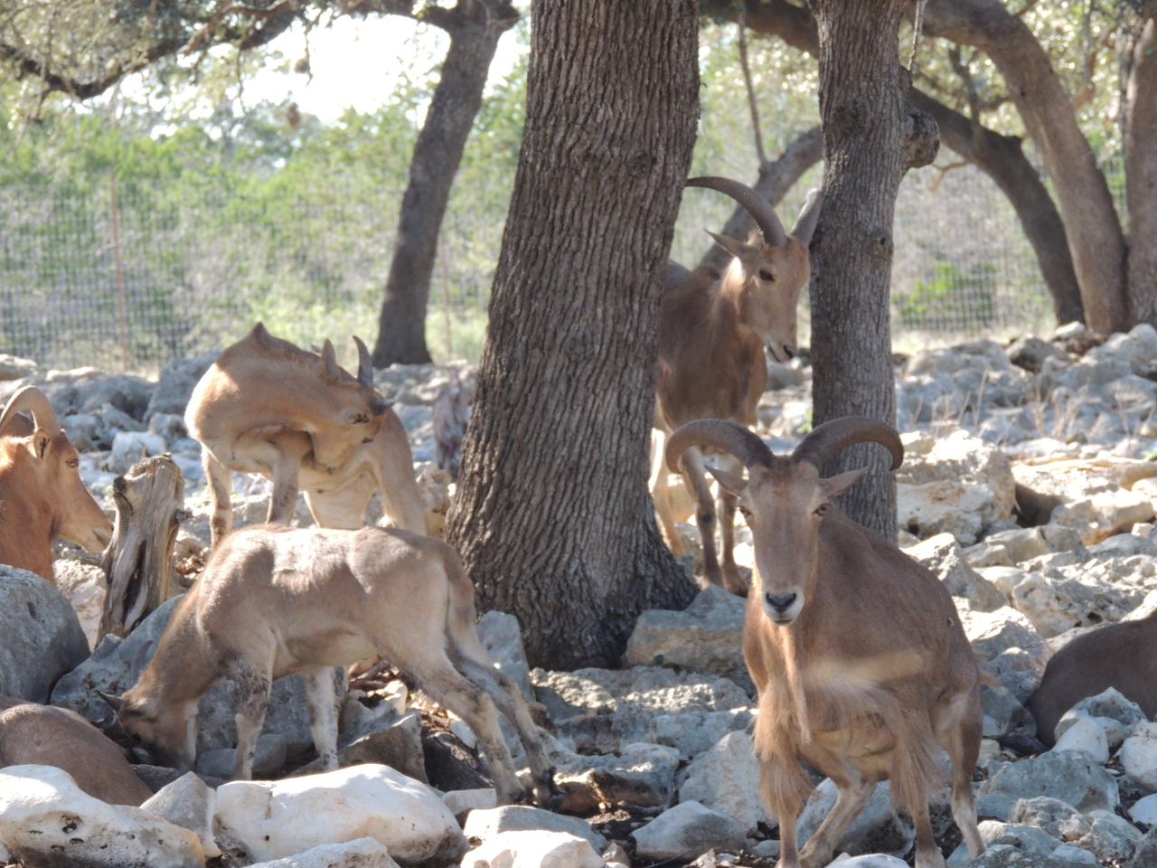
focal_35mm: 250
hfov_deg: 7.9
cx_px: 578
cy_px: 434
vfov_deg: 5.9
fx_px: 8356
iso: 280
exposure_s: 1/200
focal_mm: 44.5
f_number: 4.7
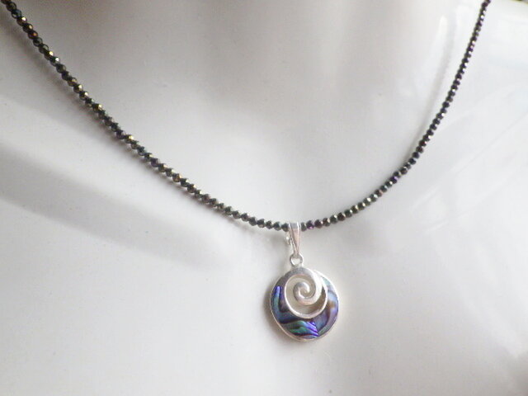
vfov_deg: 41.8
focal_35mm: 34
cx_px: 264
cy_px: 198
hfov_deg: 54.0
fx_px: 519
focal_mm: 6.1
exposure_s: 1/60
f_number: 3.8
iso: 125
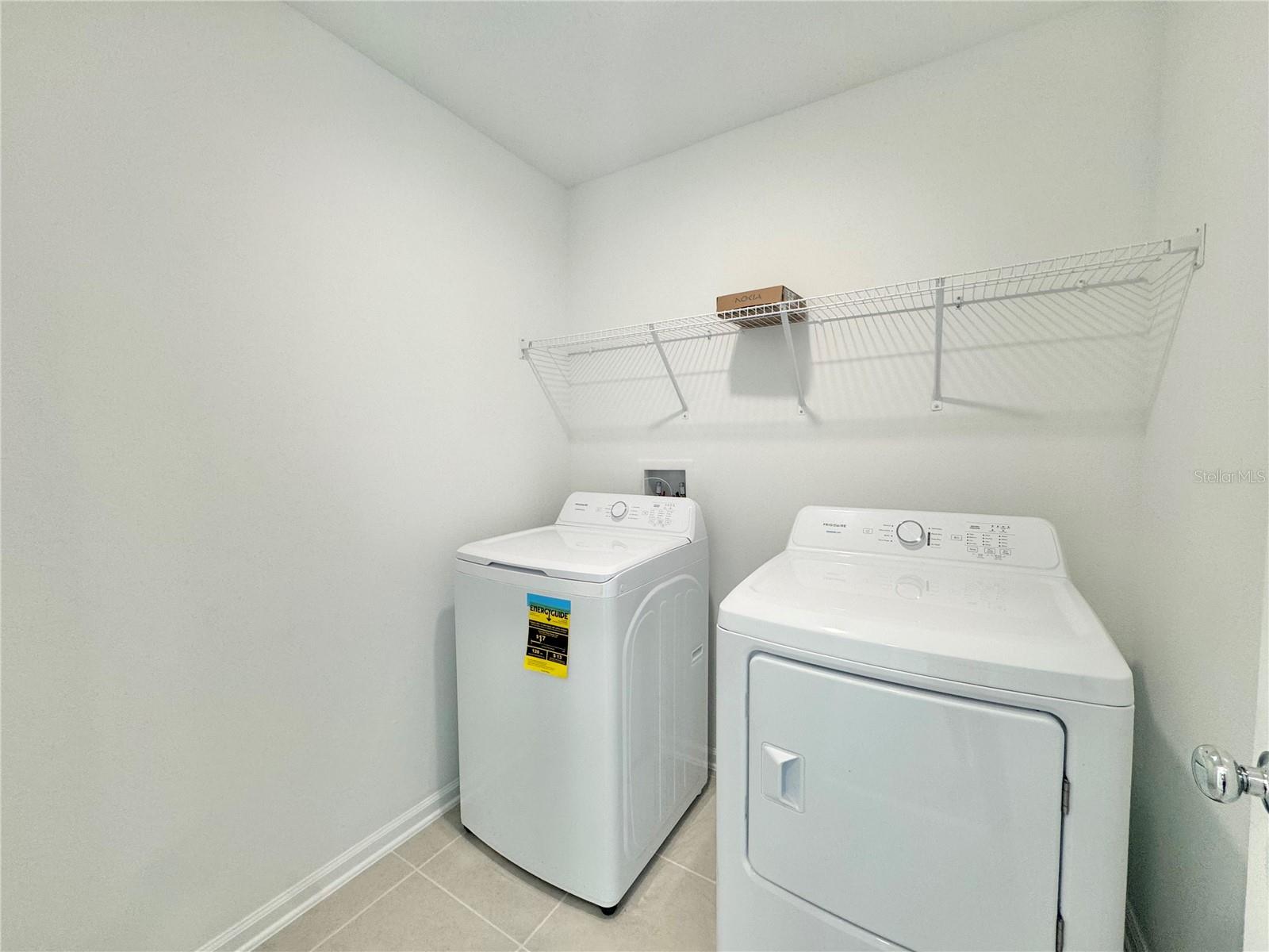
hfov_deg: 102.1
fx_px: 513
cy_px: 476
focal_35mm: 14
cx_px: 634
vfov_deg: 85.7
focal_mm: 2.22
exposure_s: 1/120
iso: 125
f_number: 2.2
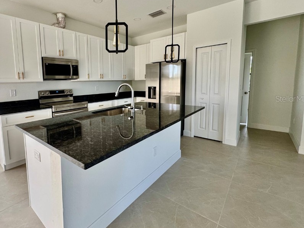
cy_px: 99
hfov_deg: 86.2
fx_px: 158
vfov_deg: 71.3
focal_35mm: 18
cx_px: 116
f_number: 2.2
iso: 160
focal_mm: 2.22
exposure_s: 1/99
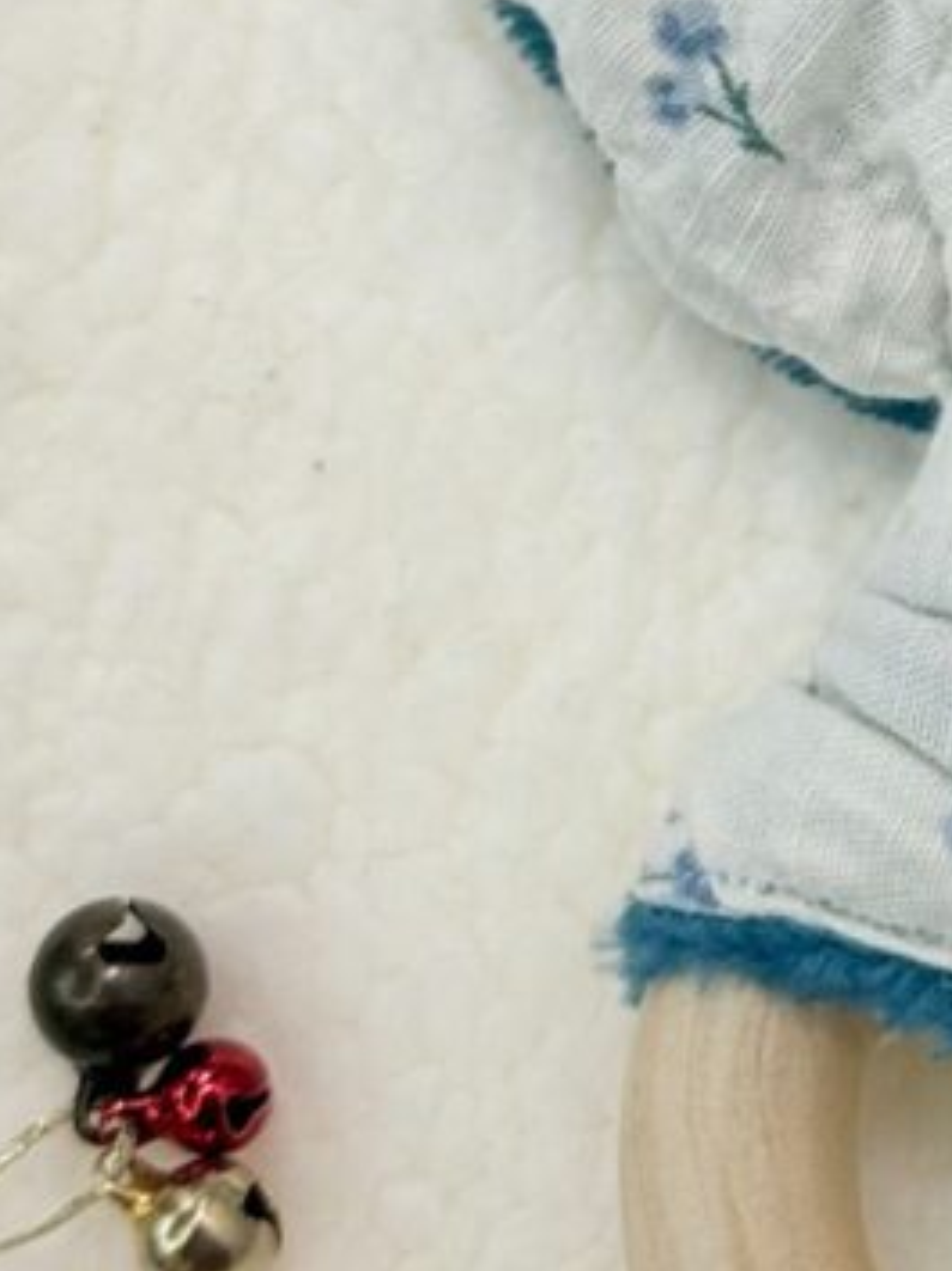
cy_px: 129
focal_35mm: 139
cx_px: 1308
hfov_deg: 10.4
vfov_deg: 14.1
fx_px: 5103
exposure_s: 1/60
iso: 125
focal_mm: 6.76
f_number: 1.78
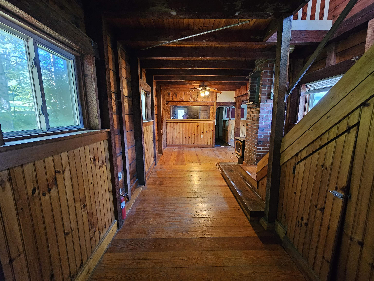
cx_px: 187
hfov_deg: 106.2
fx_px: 140
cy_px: 140
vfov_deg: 89.9
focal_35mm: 13
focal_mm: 2.2
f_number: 2.2
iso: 800
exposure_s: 1/24
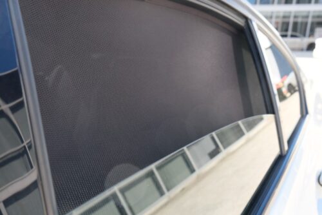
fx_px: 250
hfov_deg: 65.5
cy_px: 108
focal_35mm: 28
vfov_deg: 46.4
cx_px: 161
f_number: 5
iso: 320
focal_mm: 18.8
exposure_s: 1/105
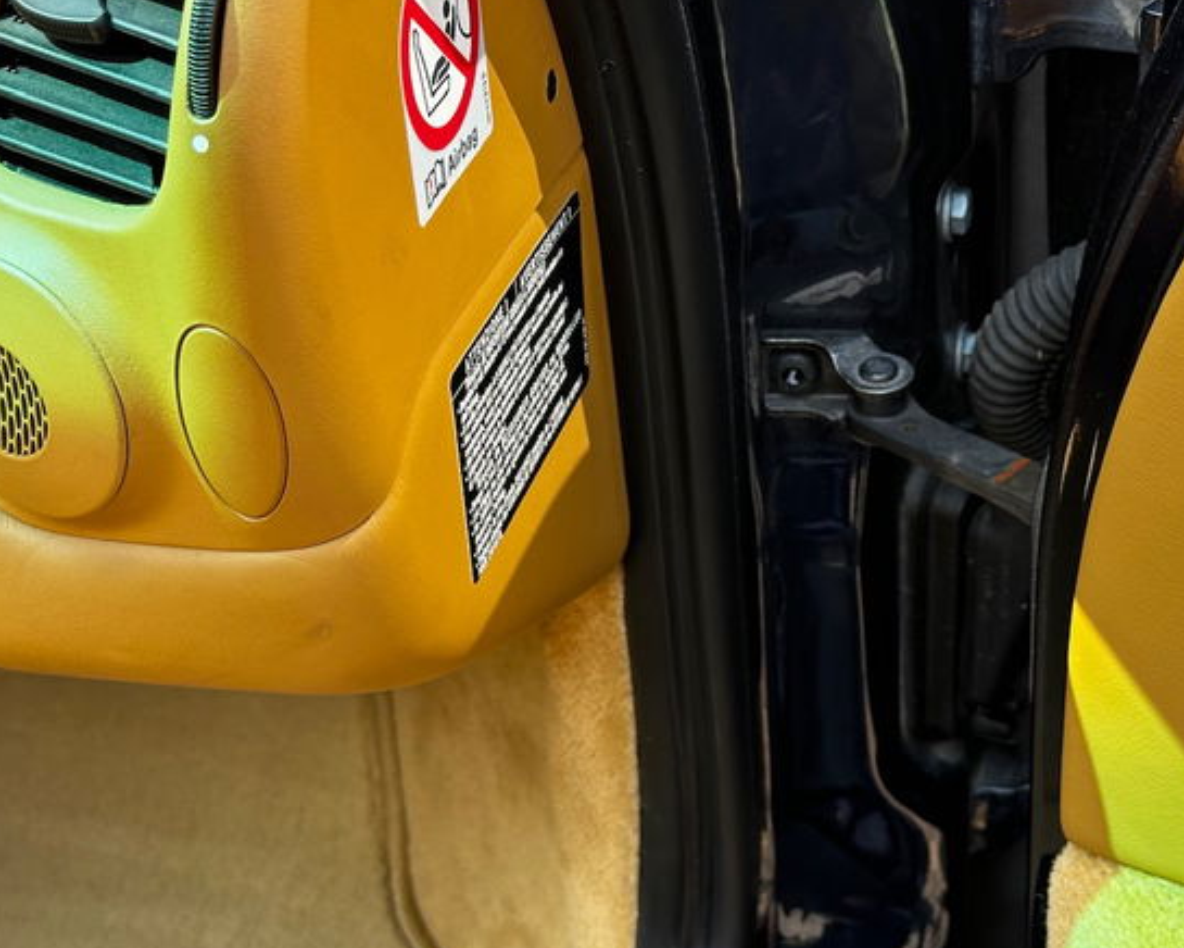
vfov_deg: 23.1
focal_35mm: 66
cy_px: 354
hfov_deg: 28.6
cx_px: 752
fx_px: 2313
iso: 64
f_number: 1.78
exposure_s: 1/452
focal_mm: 6.86
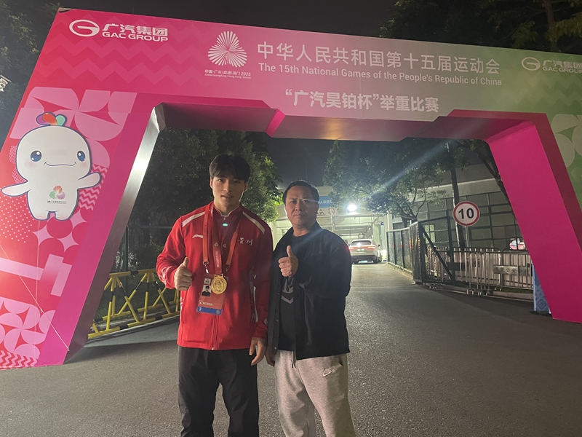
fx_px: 437
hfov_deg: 67.3
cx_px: 291
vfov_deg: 53.1
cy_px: 218
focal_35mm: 26
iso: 500
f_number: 1.6
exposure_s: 1/25
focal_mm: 4.2
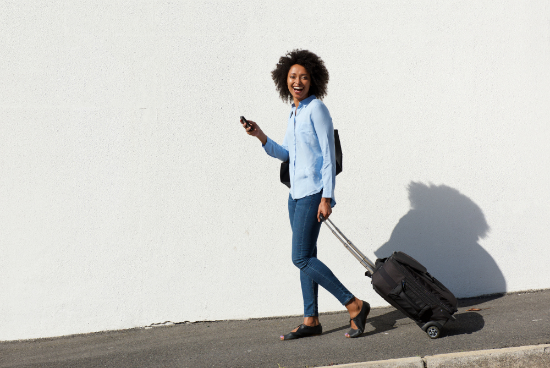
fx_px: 1071
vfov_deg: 19.5
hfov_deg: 28.8
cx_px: 275
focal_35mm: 70
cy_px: 184
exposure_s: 1/640
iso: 200
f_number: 8
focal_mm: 70
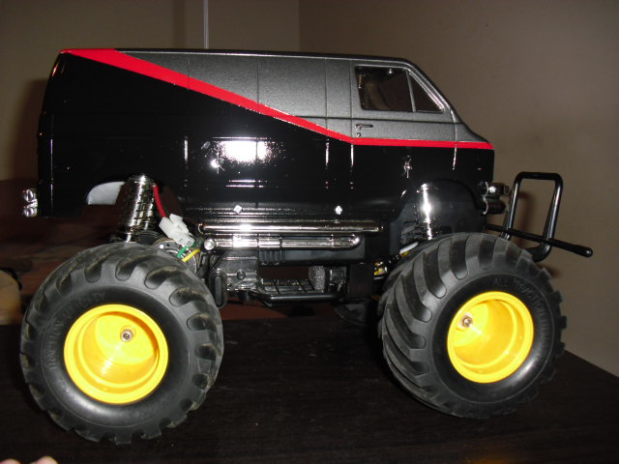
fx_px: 644
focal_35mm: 36
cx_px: 310
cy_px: 232
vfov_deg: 39.7
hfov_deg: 51.4
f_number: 3.1
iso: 200
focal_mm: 6.3
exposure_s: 1/60
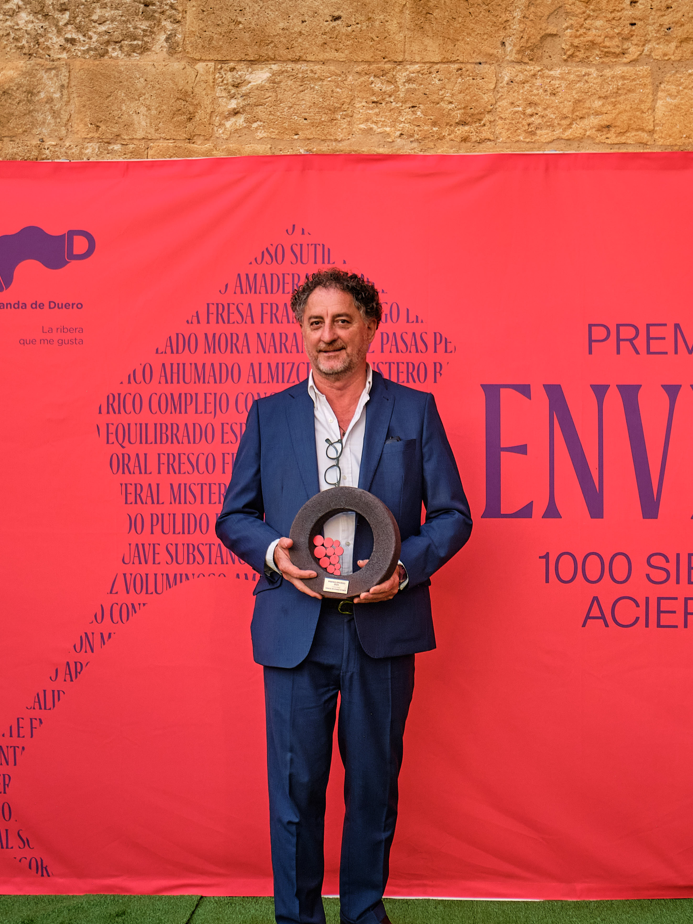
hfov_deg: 32.1
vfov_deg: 42.1
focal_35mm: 45
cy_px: 464
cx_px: 403
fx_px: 1201
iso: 500
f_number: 4
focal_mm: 20.9
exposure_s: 1/400
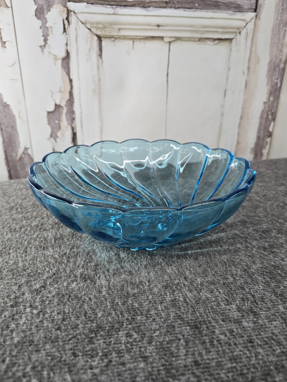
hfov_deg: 58.9
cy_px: 191
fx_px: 254
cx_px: 144
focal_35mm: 23
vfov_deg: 73.9
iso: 100
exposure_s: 1/120
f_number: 1.7
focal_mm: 6.3
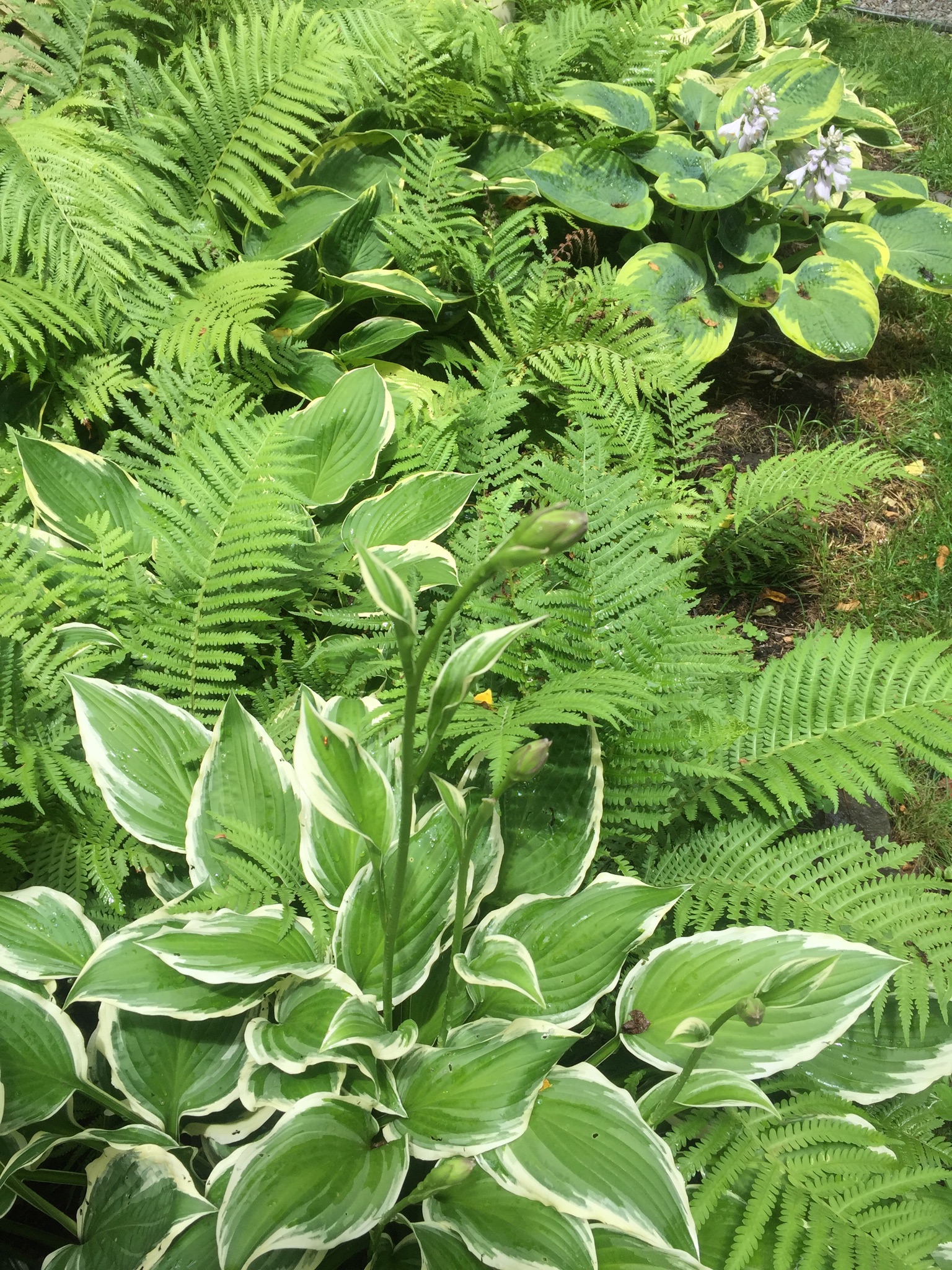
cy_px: 635
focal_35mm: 29
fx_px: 1063
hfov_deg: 48.2
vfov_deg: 61.7
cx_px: 476
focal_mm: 4.15
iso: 32
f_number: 2.2
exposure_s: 1/775
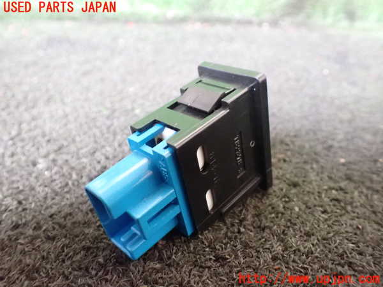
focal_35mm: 30
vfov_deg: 46.8
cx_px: 192
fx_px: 332
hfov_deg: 60.0
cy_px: 144
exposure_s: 1/30
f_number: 2.3
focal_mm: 5.4
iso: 1600
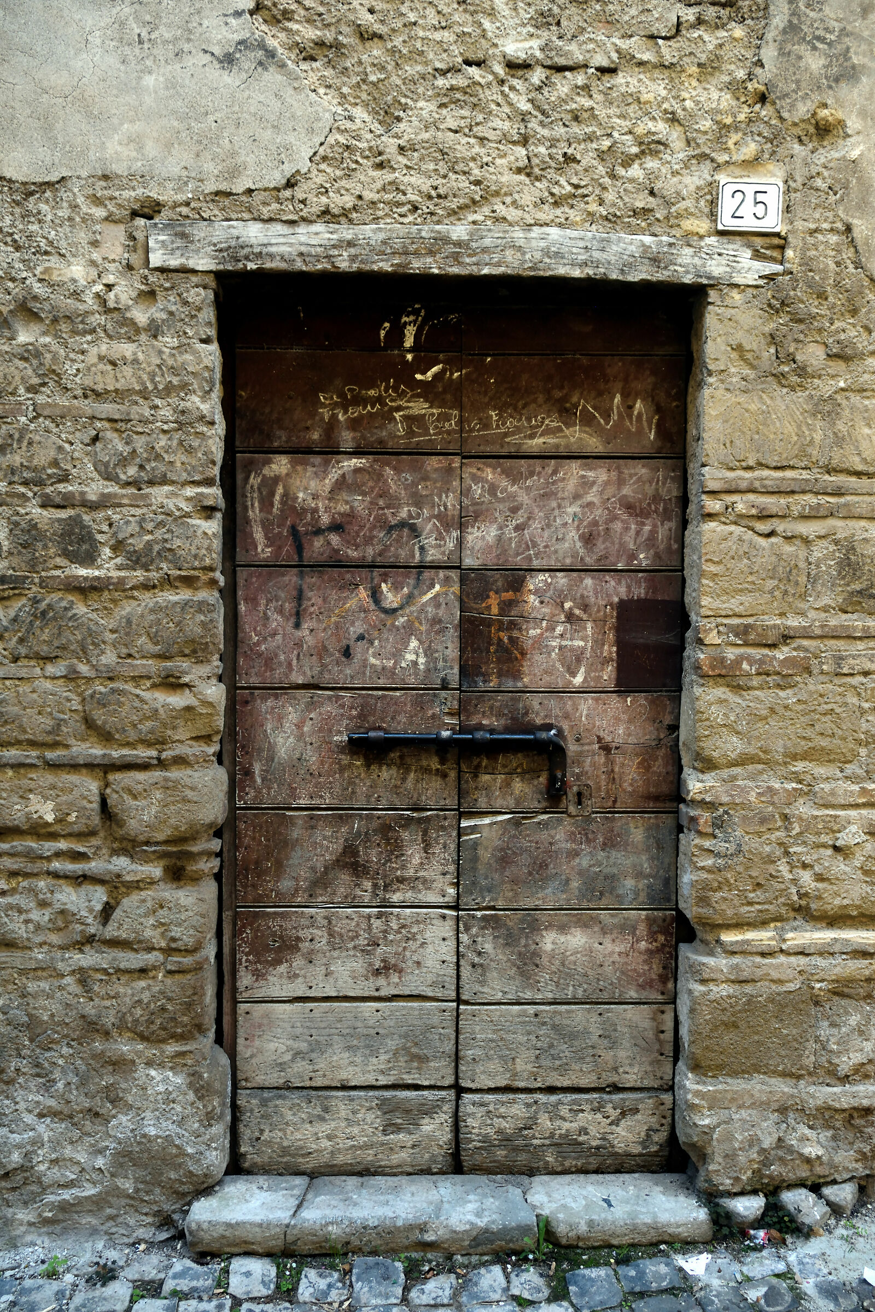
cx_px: 438
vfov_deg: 67.4
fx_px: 984
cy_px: 656
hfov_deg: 47.9
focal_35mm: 27
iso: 400
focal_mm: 18
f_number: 5
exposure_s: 1/100
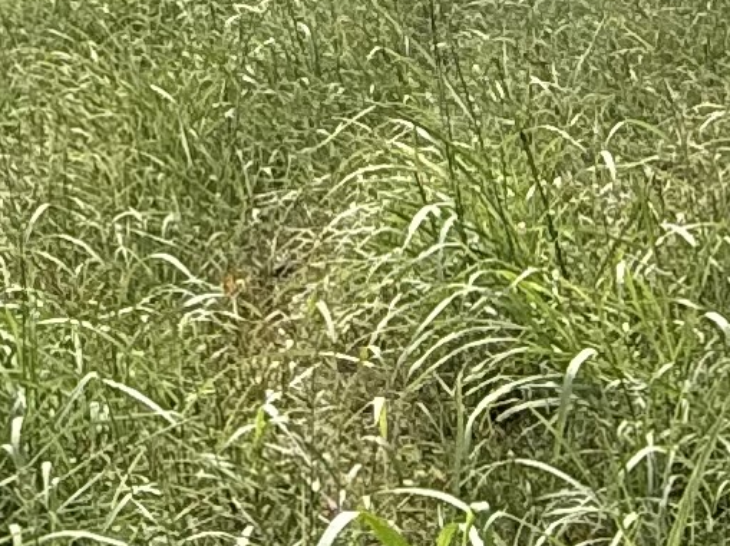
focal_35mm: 111
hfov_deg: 17.7
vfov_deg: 12.9
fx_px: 2339
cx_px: 480
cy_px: -148
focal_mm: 2.22
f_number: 2.2
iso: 64
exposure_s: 1/1431
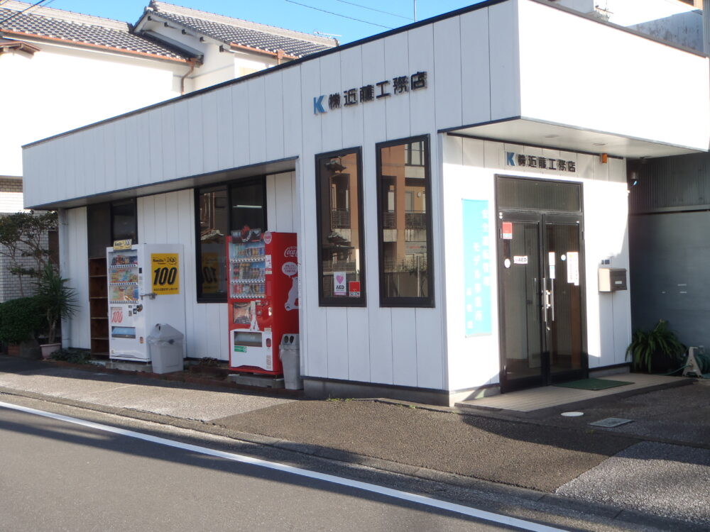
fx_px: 861
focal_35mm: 42
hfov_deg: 44.8
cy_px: 266
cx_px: 355
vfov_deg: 34.3
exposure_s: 1/200
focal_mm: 7.57
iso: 80
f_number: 5
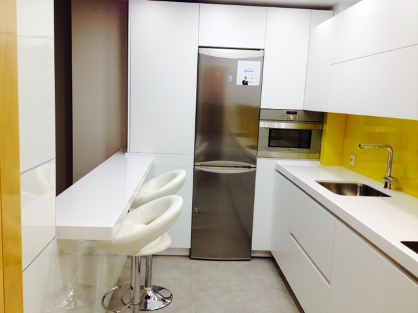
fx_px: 423
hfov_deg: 52.6
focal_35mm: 35
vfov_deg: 40.7
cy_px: 156
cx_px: 209
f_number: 2.4
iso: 50
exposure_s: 1/33
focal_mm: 4.28
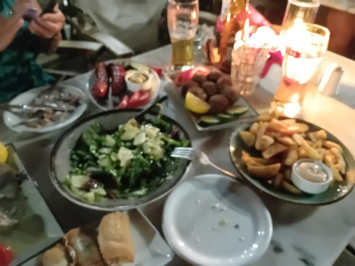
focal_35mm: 26
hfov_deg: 67.3
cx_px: 178
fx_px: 267
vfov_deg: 53.1
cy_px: 133
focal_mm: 3.98
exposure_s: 1/10.1
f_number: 1.8
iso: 8000
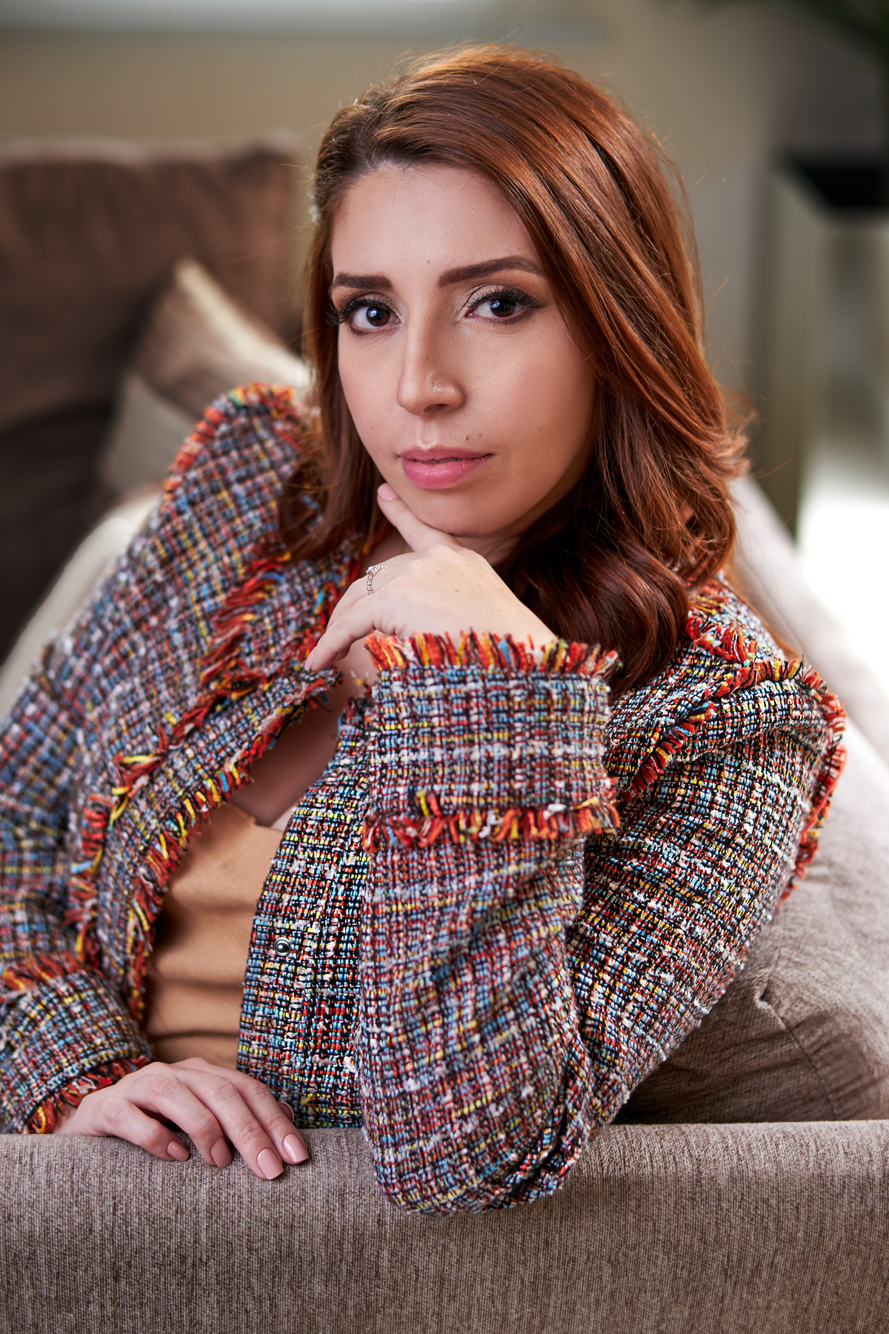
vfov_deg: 27.0
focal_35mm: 75
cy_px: 667
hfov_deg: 18.2
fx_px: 2778
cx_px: 444
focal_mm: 50
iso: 160
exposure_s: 1/60
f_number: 2
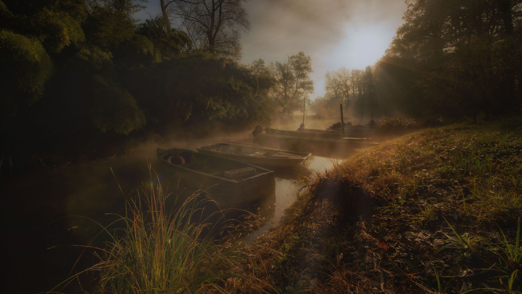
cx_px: 267
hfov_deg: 110.8
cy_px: 117
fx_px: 180
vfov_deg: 77.5
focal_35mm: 13
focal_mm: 12
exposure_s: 1/200
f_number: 7.1
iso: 100
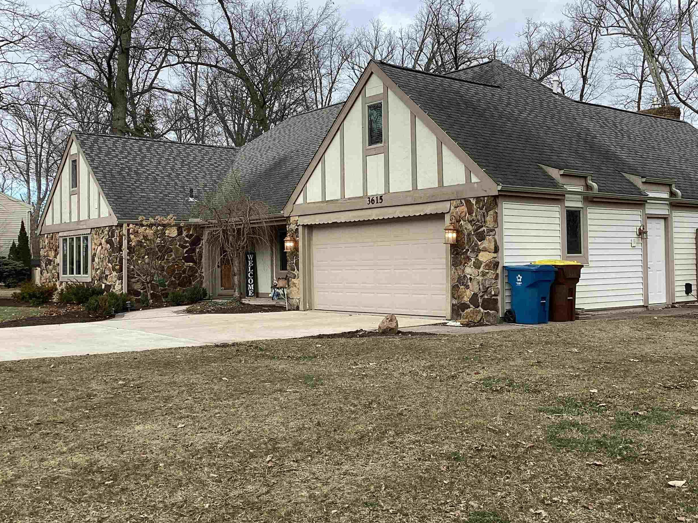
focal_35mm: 39
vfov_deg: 36.8
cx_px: 387
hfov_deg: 47.8
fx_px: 786
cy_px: 247
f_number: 2.4
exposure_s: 1/529
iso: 25
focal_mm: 3.3
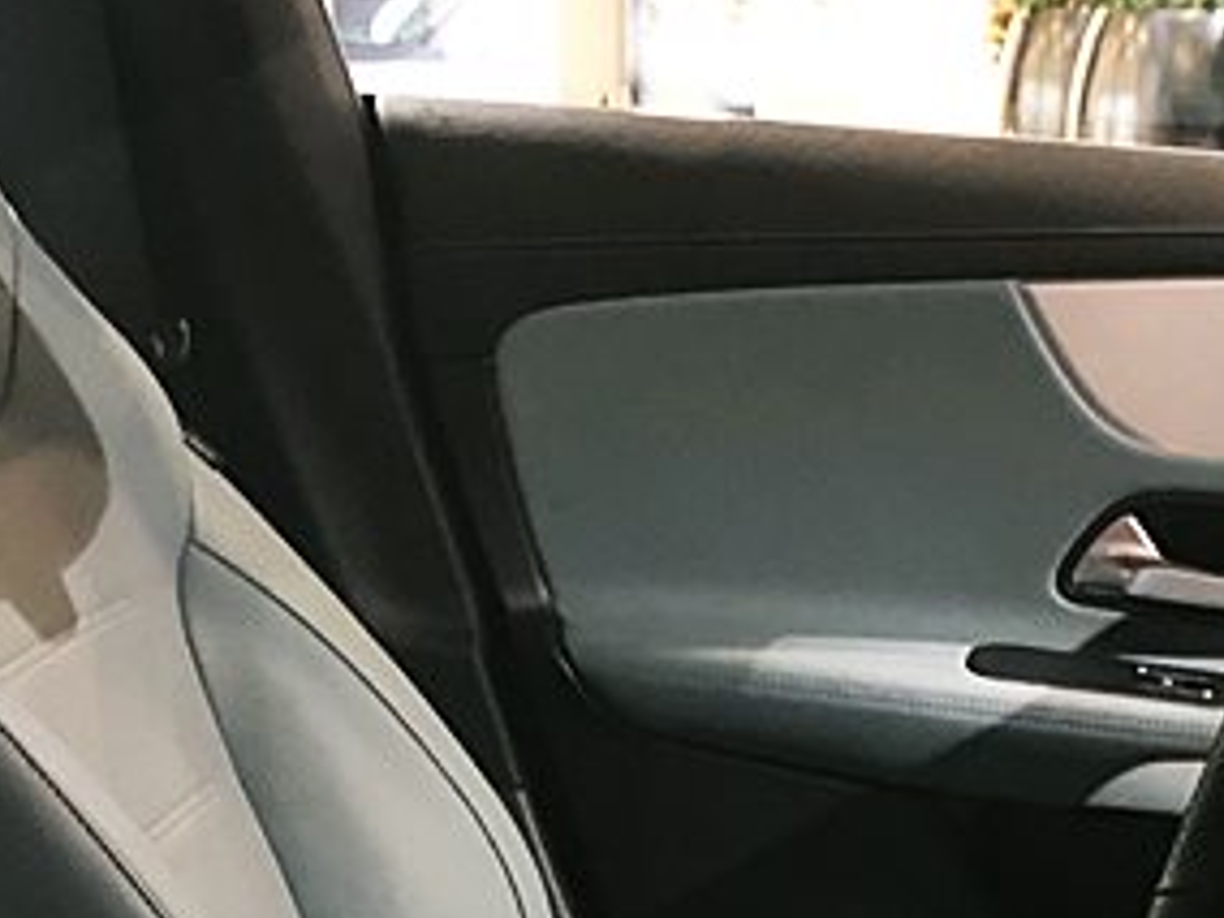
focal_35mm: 101
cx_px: 724
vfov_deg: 14.3
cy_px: 1009
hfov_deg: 19.4
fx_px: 3571
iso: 100
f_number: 1.8
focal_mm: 3.99
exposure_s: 1/5
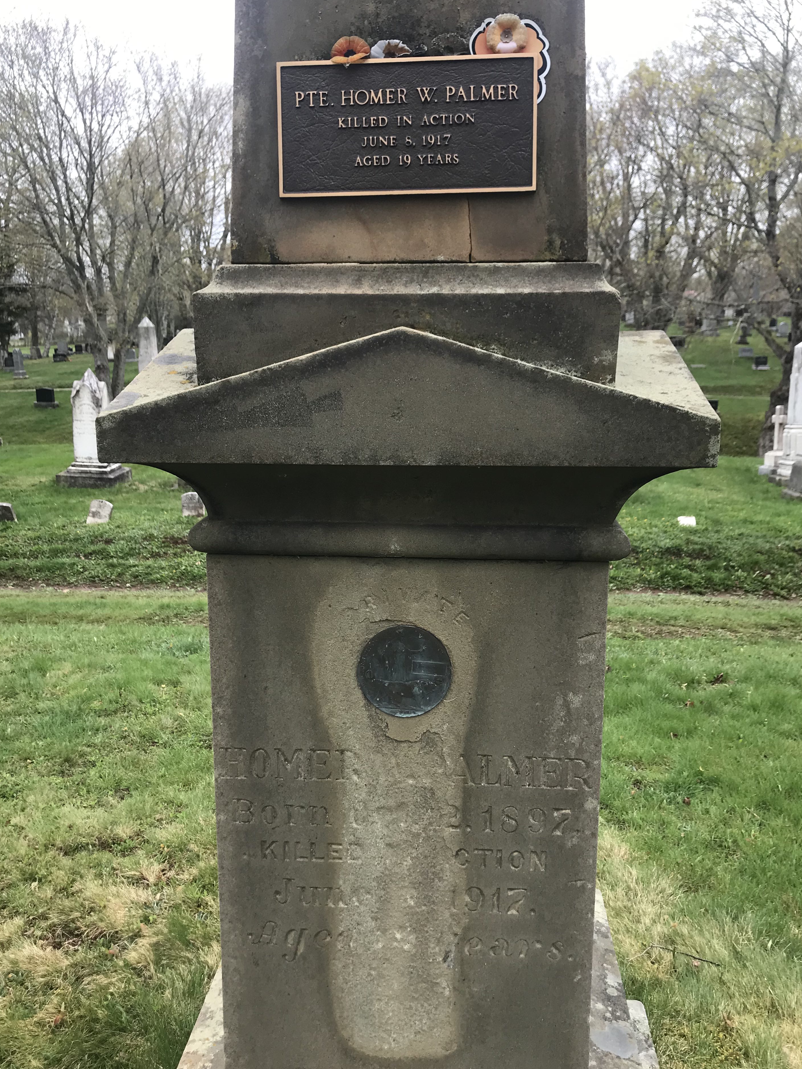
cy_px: 532
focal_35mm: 30
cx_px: 389
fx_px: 927
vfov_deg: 60.0
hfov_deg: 46.8
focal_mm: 3.99
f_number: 1.8
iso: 20
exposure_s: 1/248
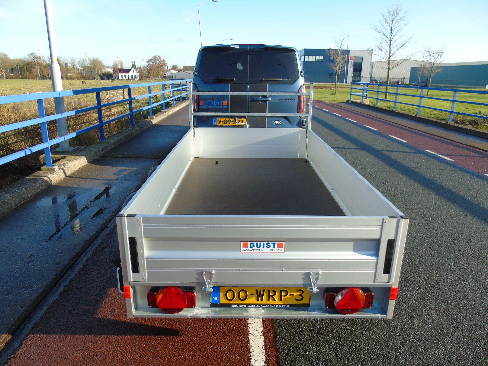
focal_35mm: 25
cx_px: 244
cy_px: 183
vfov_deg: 54.9
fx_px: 352
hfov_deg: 69.4
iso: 80
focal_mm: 4.4
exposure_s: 1/320
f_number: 3.4
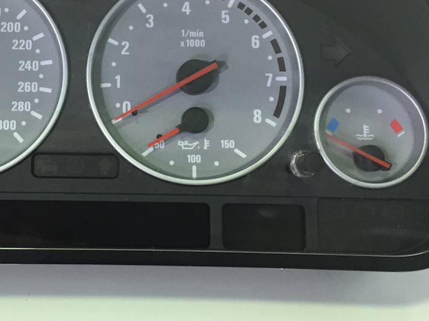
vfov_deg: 23.3
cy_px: 72
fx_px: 768
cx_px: 84
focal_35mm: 62
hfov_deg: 30.4
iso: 50
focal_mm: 4.15
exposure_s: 1/30
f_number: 2.2
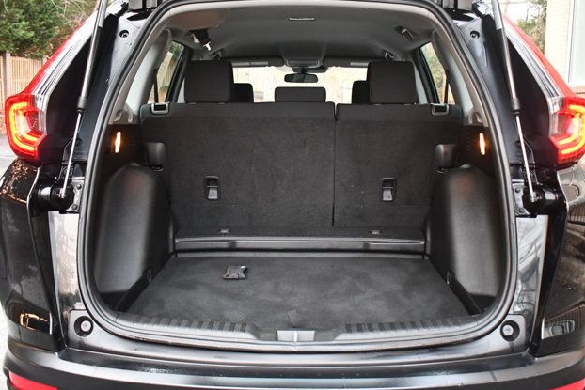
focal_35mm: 35
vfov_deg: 37.9
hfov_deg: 54.4
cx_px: 300
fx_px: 569
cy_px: 190
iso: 5000
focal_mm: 23
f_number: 3.8
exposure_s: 1/60
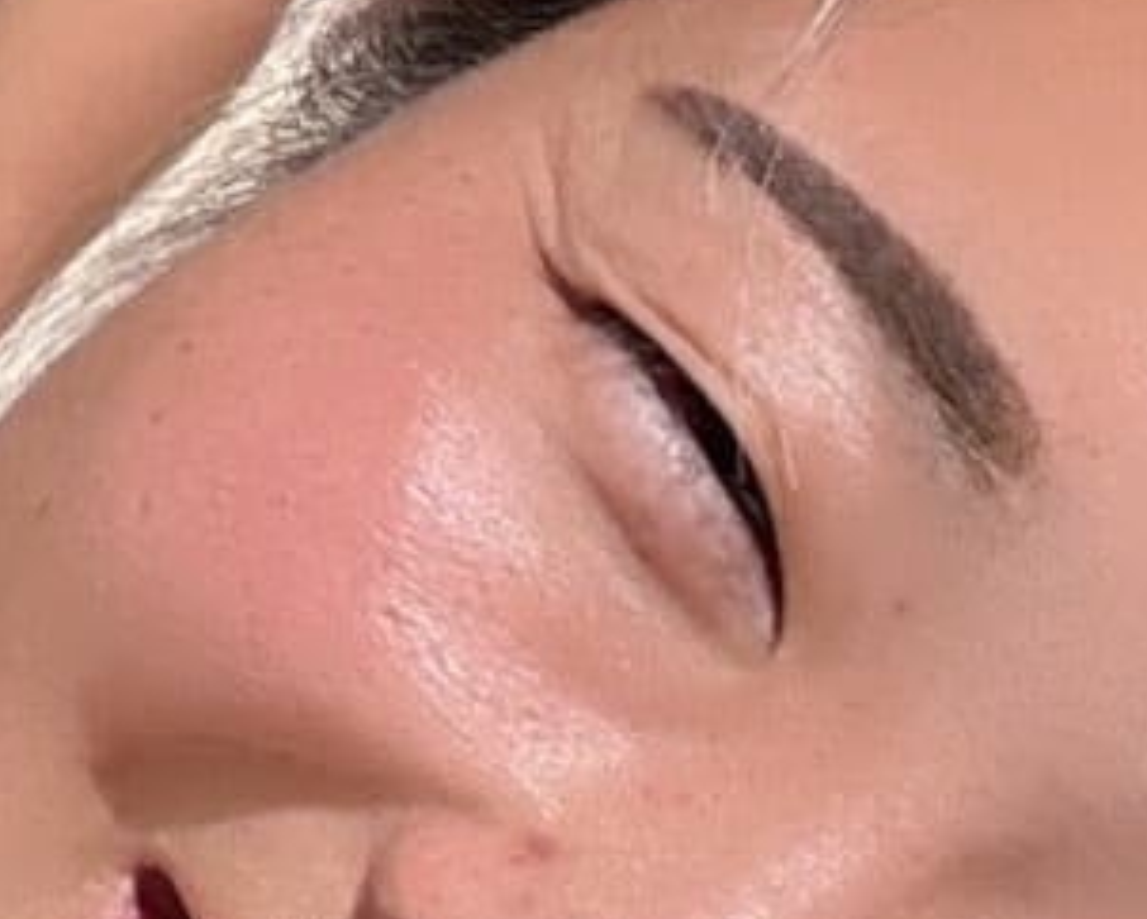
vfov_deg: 7.2
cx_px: -828
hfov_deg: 9.7
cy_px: -1880
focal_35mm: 190
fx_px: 6454
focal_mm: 2.69
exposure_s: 1/1923
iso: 25
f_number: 1.9
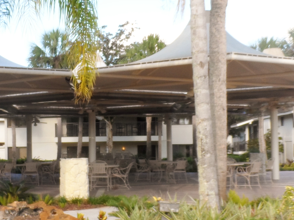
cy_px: 137
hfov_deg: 31.7
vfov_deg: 24.4
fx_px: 510
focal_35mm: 60
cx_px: 77
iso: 80
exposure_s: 1/250
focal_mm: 4
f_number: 3.2
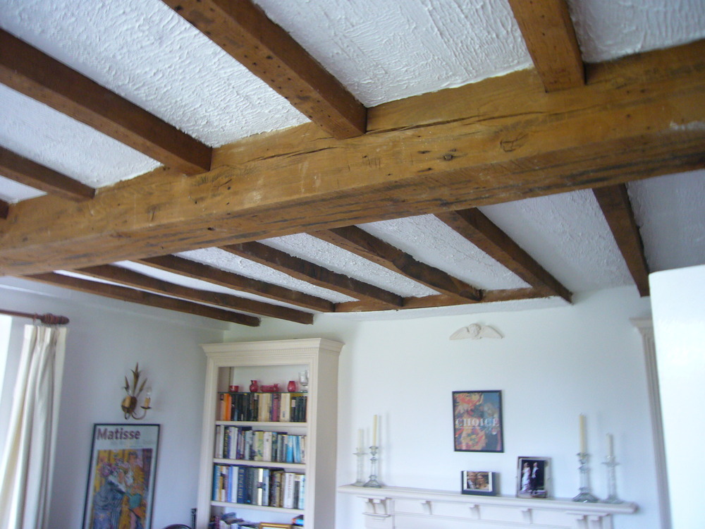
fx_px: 570
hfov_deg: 63.4
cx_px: 352
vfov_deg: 49.7
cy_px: 264
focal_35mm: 28
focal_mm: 4.6
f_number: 2.8
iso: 125
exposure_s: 1/15
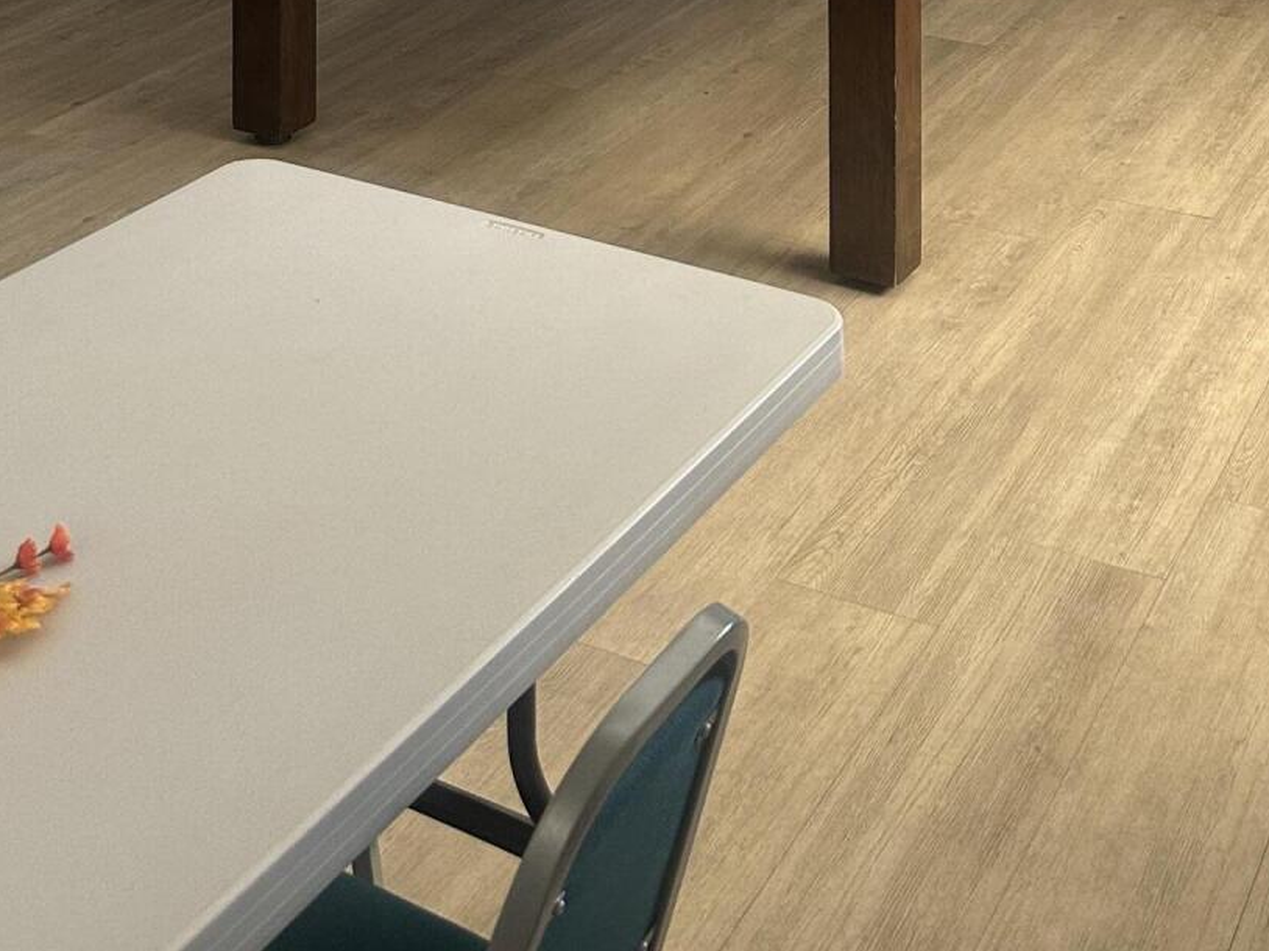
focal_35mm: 59
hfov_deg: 32.6
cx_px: 516
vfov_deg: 21.0
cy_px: -482
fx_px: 2162
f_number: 1.78
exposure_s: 1/121
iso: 200
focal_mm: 6.86
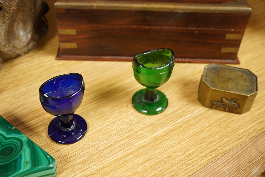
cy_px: 88
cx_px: 132
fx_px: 331
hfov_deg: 43.6
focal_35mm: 45
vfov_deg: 29.9
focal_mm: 30
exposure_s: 1/125
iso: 2000
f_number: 7.1
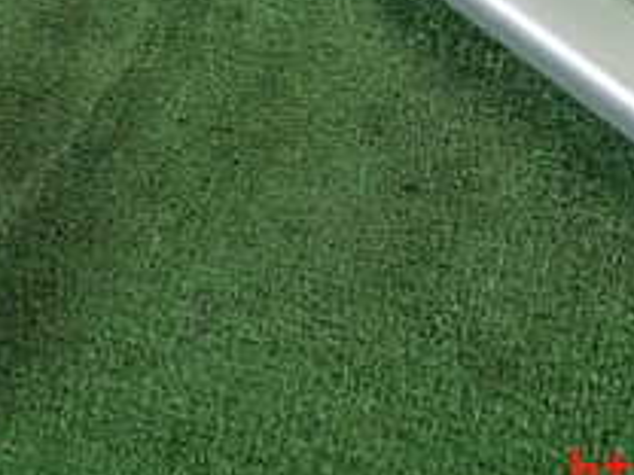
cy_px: -167
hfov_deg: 27.0
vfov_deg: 18.8
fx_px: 1319
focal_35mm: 72
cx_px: 344
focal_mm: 4.5
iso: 800
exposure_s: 1/125
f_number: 2
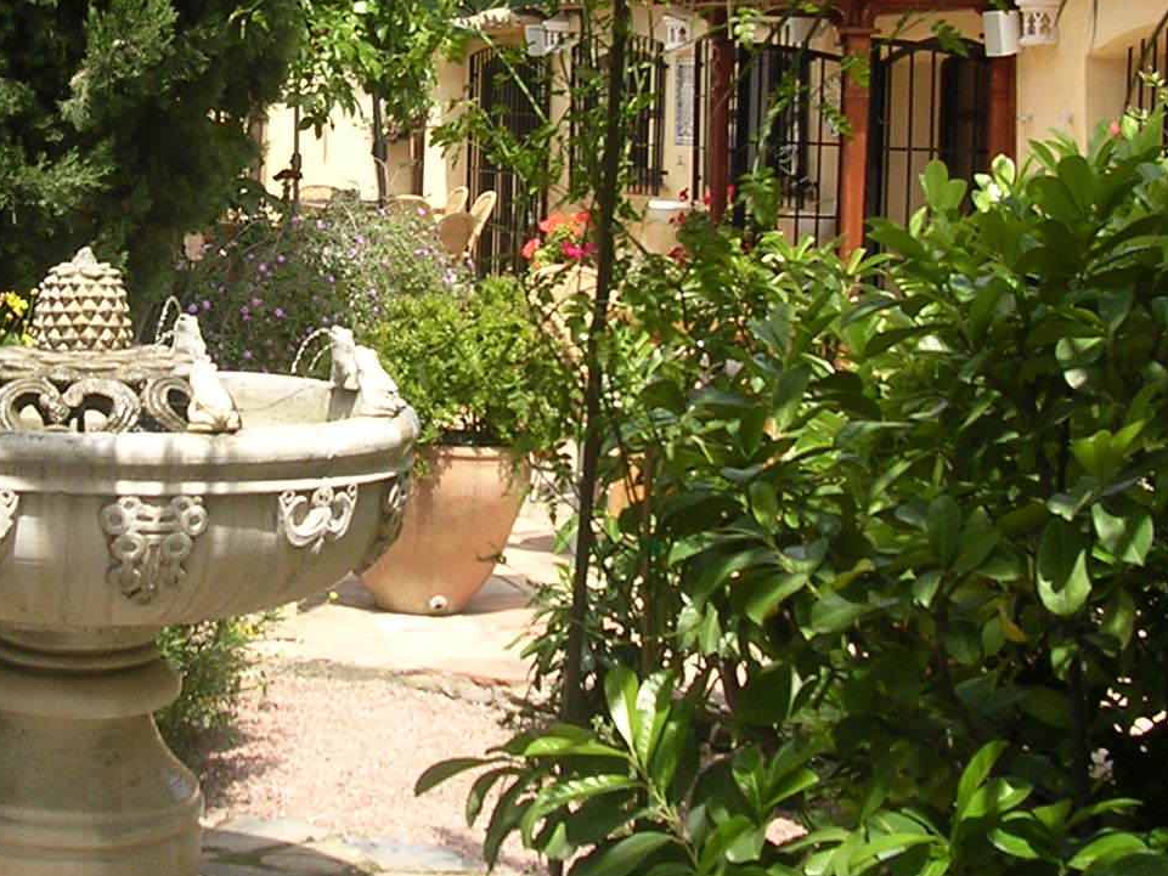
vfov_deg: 18.1
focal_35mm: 81
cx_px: 258
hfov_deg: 23.8
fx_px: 2733
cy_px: 224
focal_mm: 5.8
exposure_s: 1/394
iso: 100
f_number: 2.8
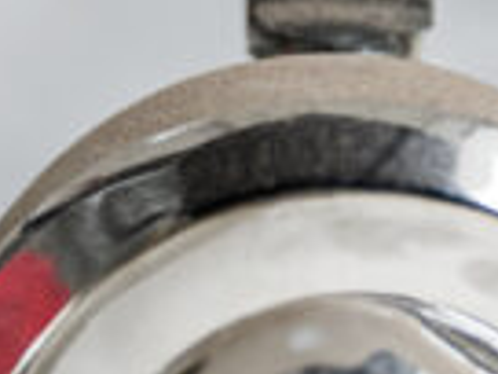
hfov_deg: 19.4
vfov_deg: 14.4
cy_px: -13
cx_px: 187
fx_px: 1453
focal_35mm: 101
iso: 200
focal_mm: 14
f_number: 2.8
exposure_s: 1/400
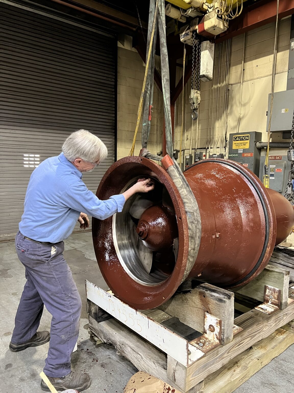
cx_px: 147
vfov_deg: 67.3
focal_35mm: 26
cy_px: 196
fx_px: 294
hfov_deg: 53.1
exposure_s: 1/60
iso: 400
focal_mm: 5.7
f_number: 1.5
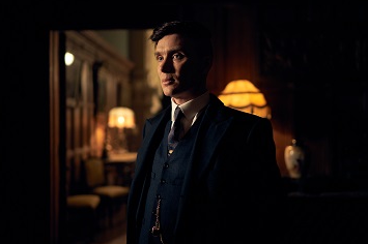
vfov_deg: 35.0
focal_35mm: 38
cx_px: 177
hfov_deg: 50.7
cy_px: 121
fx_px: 388
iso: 1250
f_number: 1.4
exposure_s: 1/80
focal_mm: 35
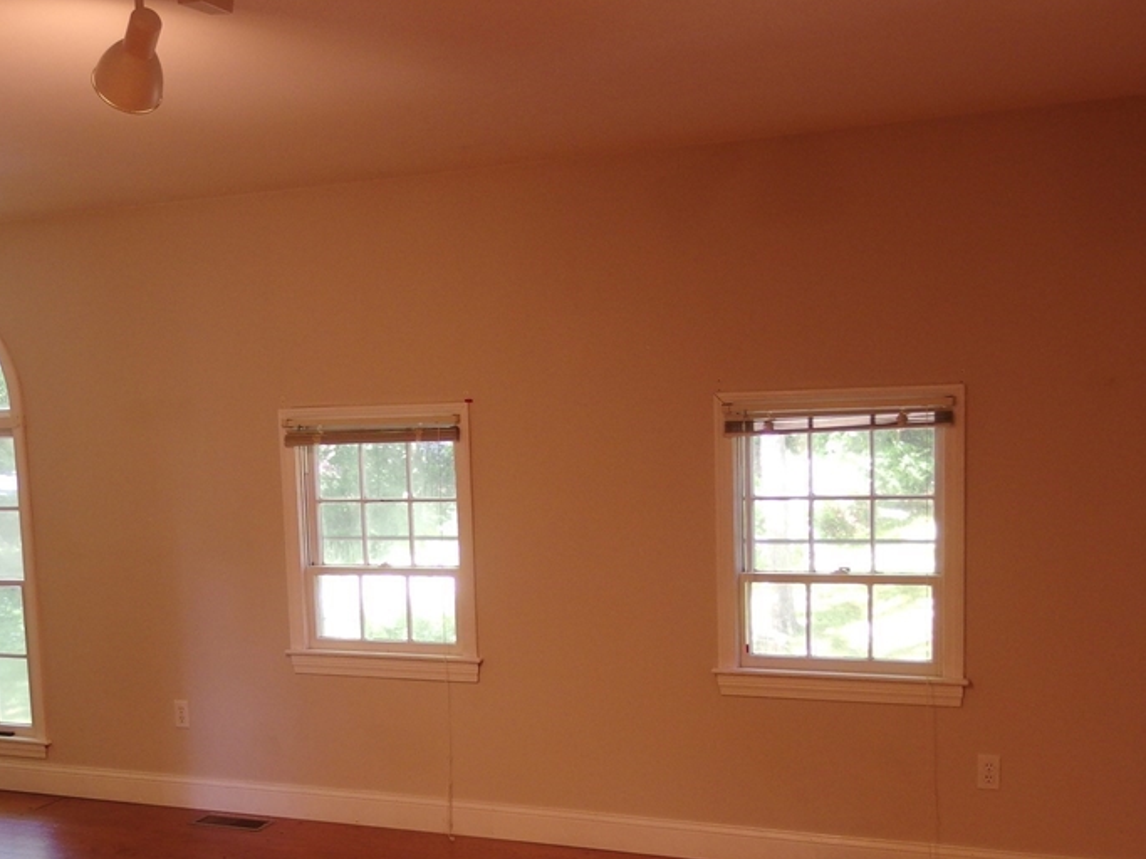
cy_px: 582
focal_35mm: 42
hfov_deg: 44.8
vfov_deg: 34.0
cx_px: 549
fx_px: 1390
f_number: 1.8
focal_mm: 6
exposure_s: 1/45
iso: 250
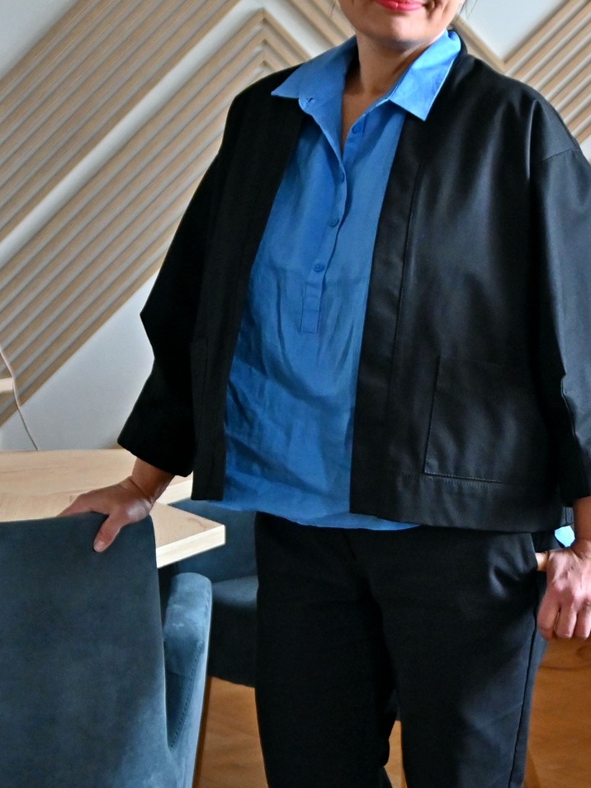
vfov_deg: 22.4
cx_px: 494
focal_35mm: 87
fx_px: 1981
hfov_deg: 16.8
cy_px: 509
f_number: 3.2
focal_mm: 24
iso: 1600
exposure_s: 1/100
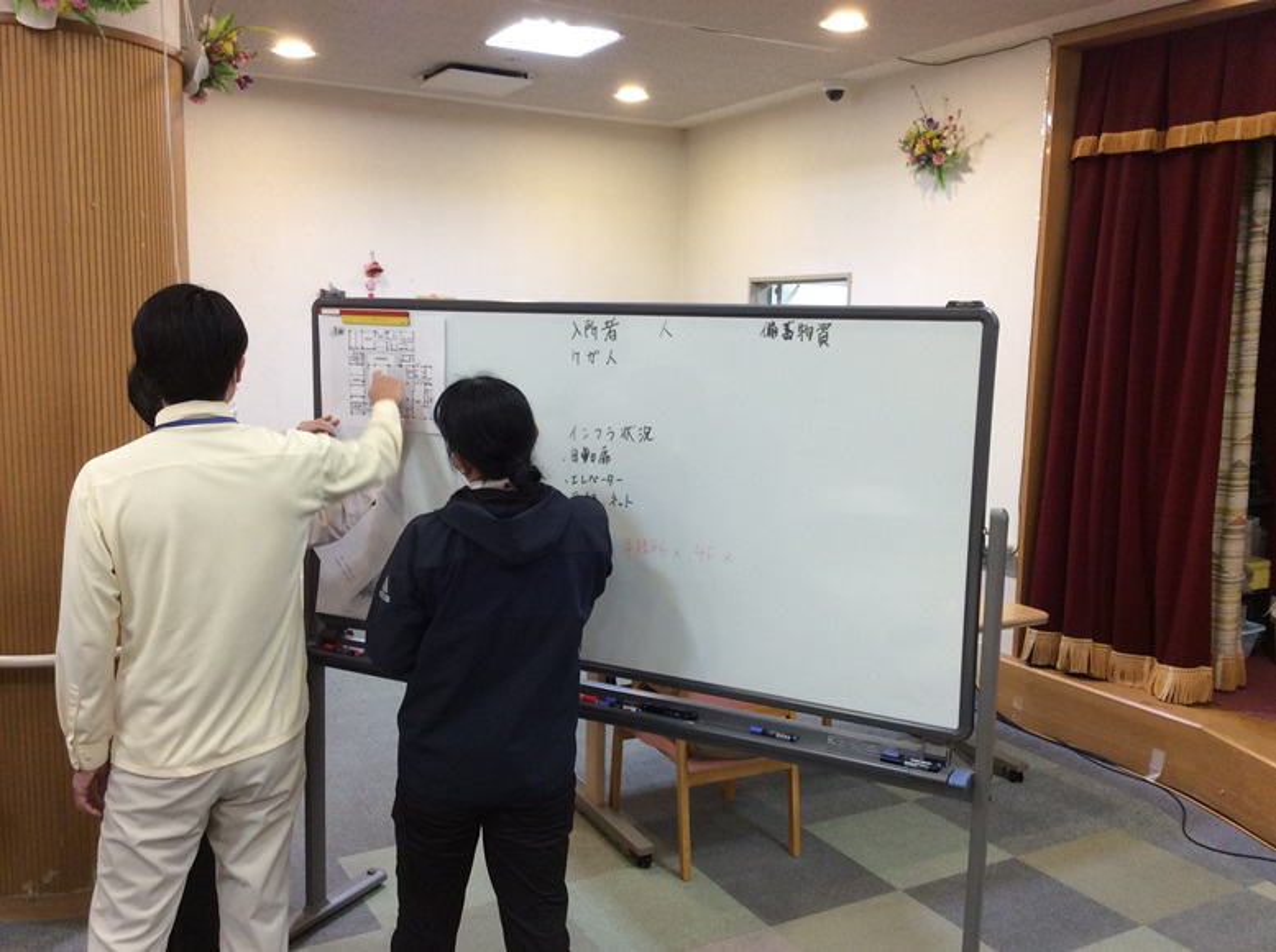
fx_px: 1178
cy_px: 476
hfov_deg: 56.9
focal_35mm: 32
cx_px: 638
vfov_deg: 44.0
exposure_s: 1/24
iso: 64
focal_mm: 3.3
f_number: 2.4
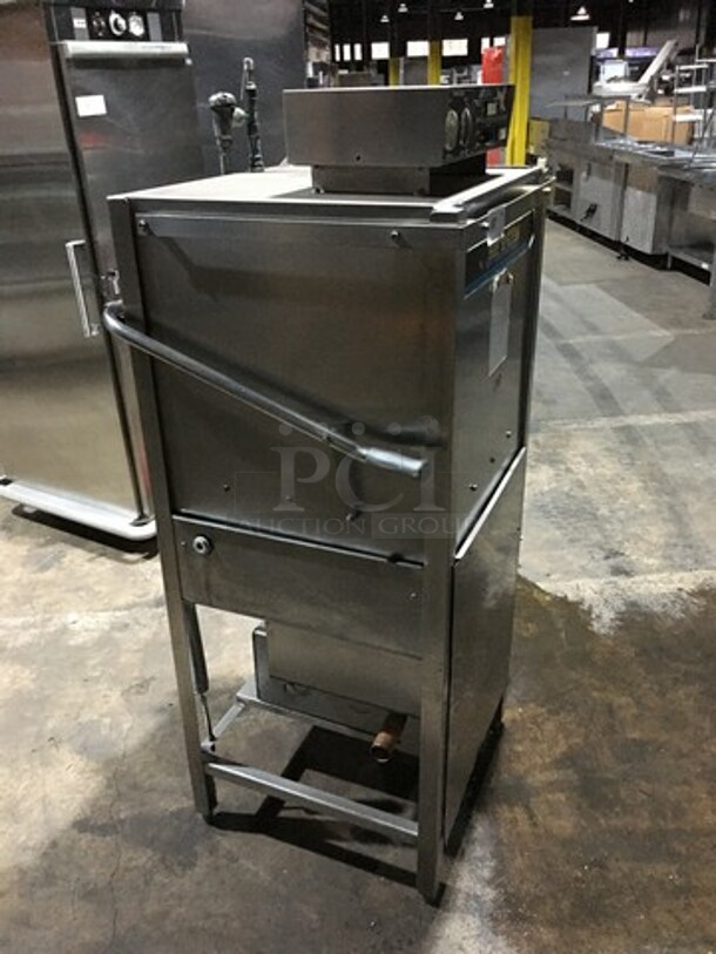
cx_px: 358
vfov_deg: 61.7
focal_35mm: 29
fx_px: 800
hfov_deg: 48.2
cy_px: 477
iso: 80
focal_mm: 4.15
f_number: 2.2
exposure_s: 1/4
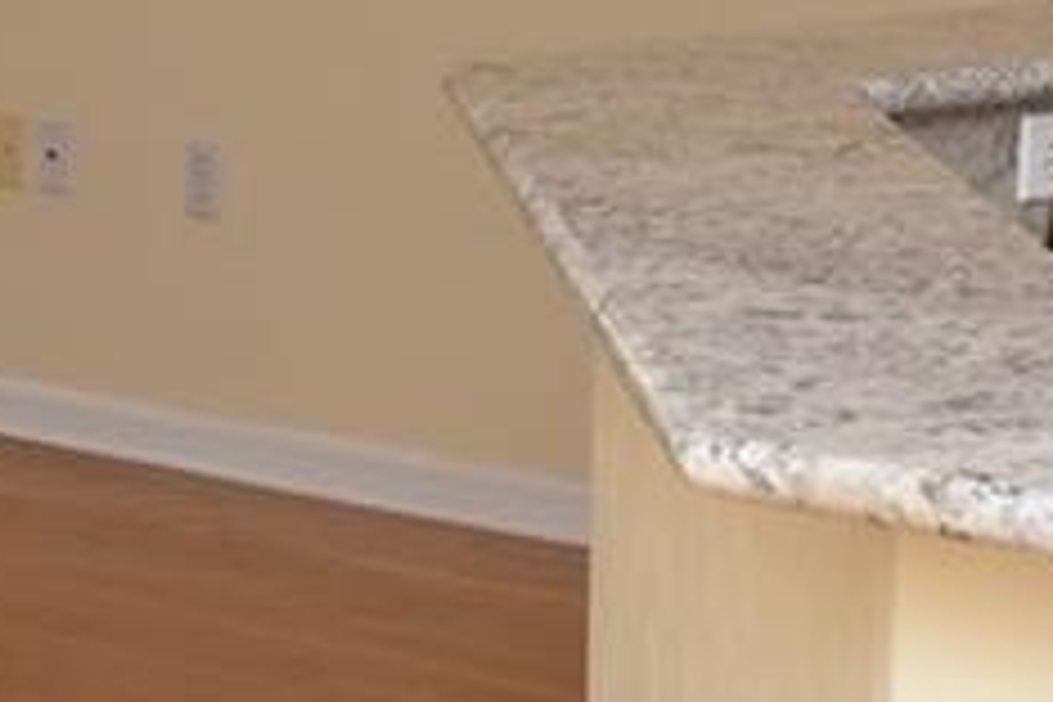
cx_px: -176
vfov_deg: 7.3
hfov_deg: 10.9
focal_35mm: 185
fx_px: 5411
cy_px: -306
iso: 200
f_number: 4
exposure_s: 1/60
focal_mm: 18
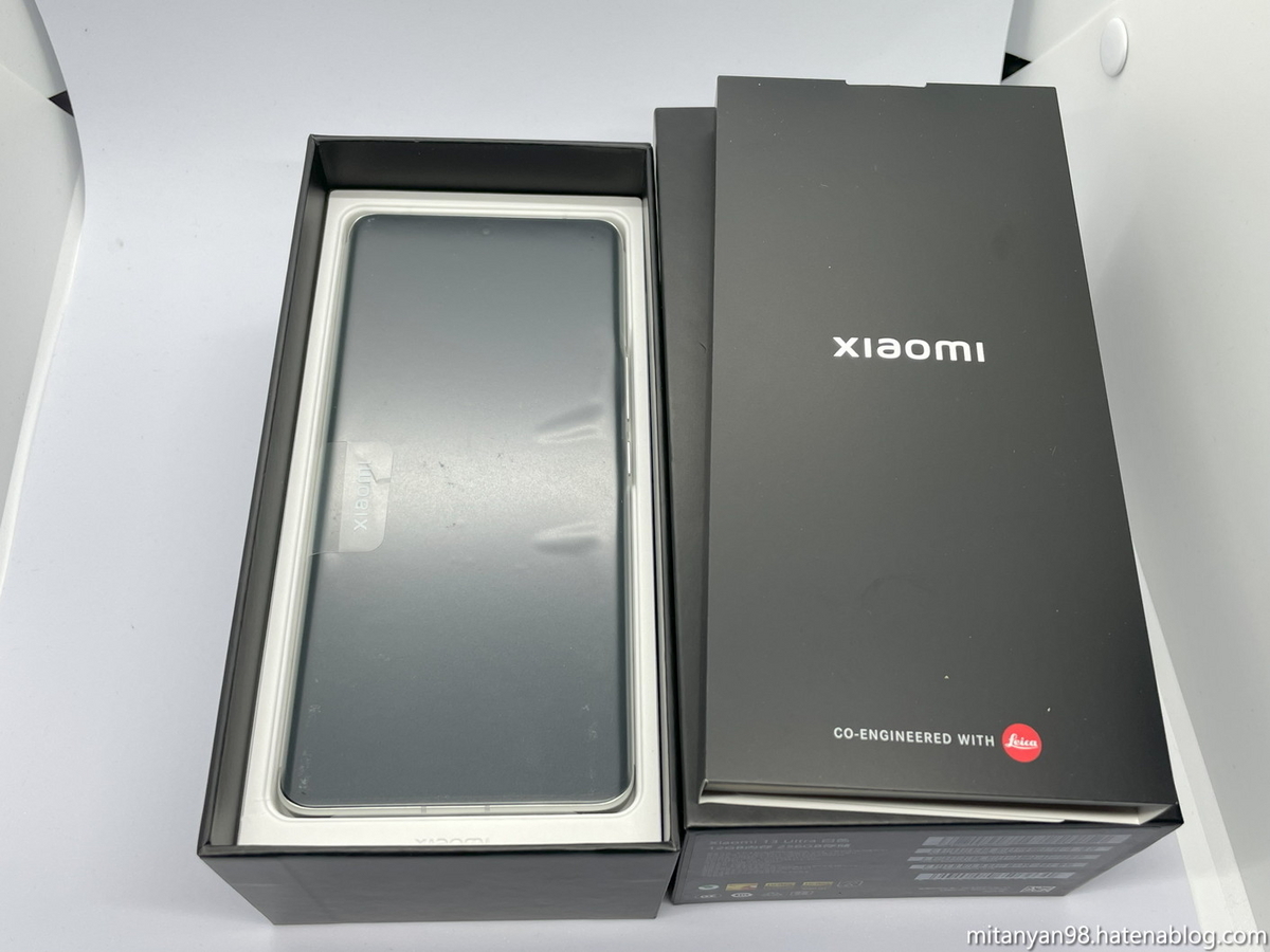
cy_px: 476
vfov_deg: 44.2
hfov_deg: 56.8
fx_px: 1174
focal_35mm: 32
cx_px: 635
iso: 32
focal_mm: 4.2
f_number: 1.6
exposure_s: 1/119
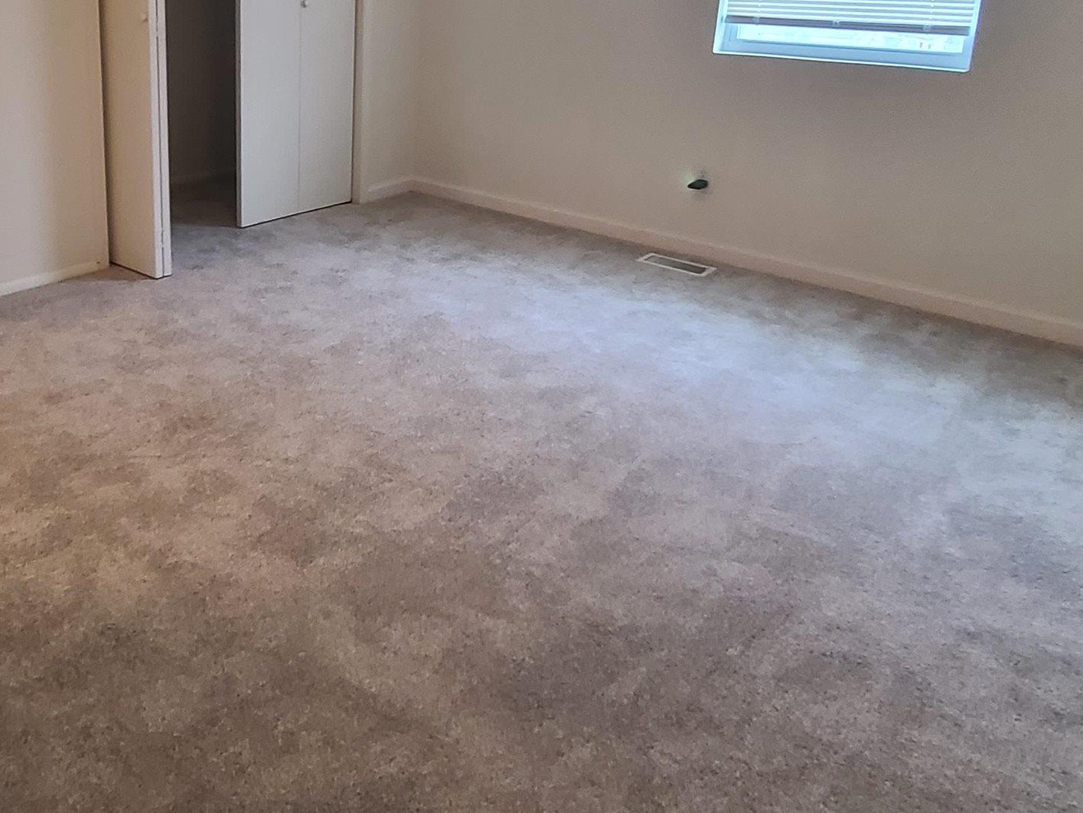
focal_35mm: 28
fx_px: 876
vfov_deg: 47.9
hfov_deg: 60.1
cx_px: 275
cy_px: 203
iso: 320
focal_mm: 2.2
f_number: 2.2
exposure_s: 1/40
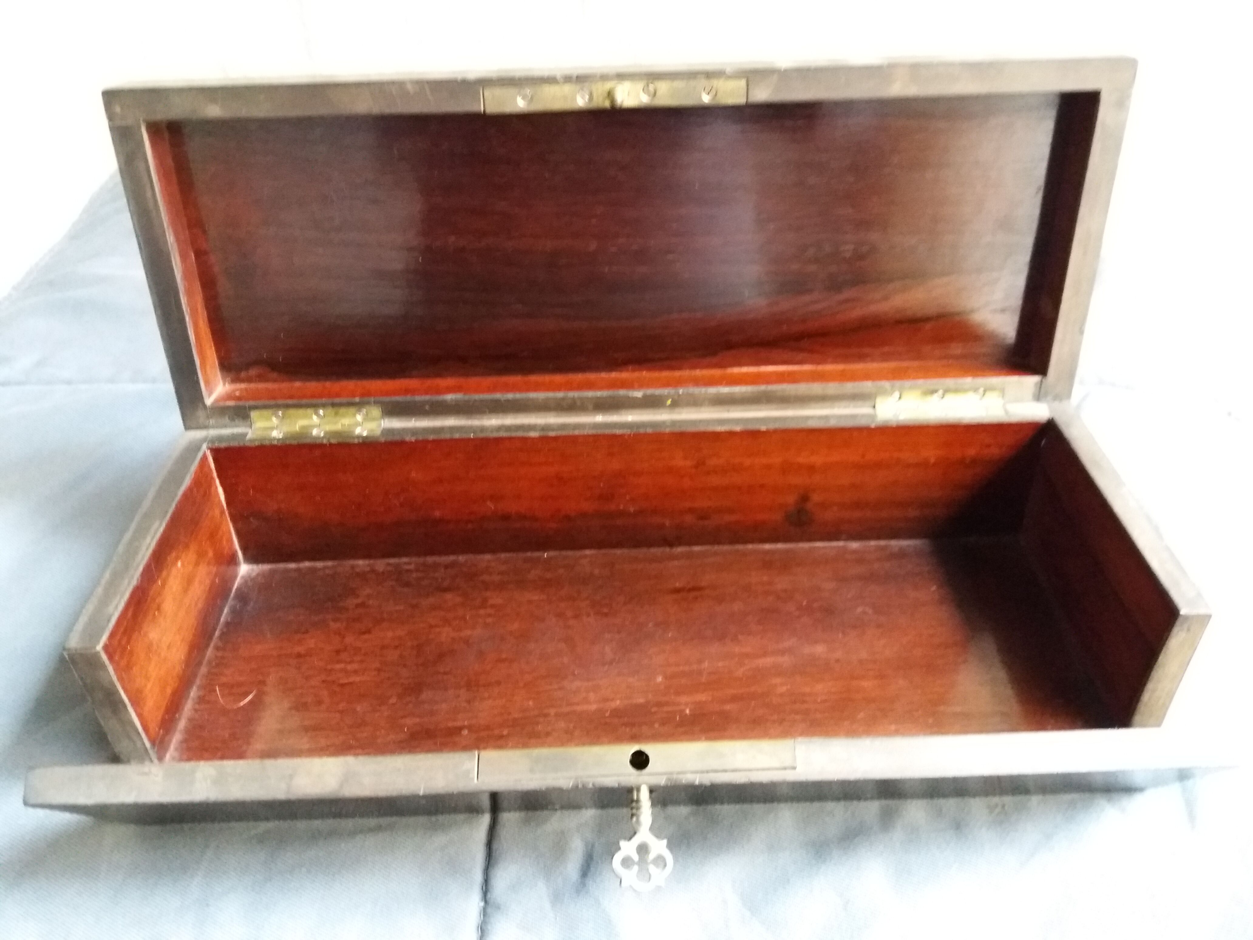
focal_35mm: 28
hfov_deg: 63.4
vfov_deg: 49.7
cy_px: 470
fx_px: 1014
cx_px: 626
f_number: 1.9
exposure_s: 1/17
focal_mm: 3.7
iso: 640
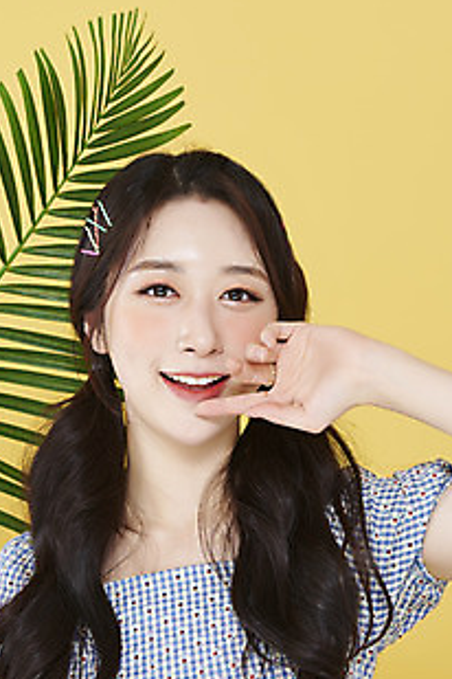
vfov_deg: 15.1
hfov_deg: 10.1
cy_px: 411
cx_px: 210
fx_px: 2561
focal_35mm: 136
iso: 64
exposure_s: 1/125
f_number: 11
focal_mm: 105
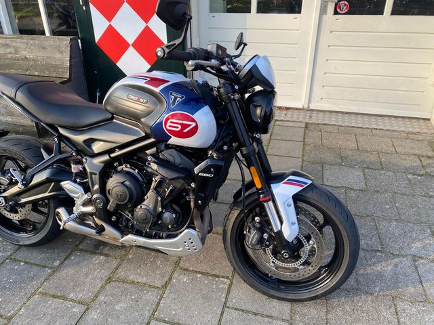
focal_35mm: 26
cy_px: 162
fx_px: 326
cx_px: 217
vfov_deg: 53.1
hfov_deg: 67.3
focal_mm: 4.25
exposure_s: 1/262
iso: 32
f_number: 1.8
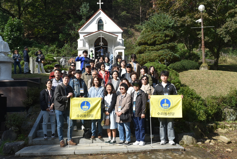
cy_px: 80
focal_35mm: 36
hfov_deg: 53.1
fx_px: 237
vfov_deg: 36.9
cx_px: 118
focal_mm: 24
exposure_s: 1/320
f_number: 9
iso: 200
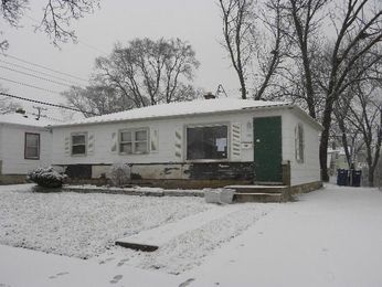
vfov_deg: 43.0
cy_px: 144
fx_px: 364
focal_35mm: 33
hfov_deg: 55.3
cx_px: 191
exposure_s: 1/641
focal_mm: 5.9
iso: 64
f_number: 2.8
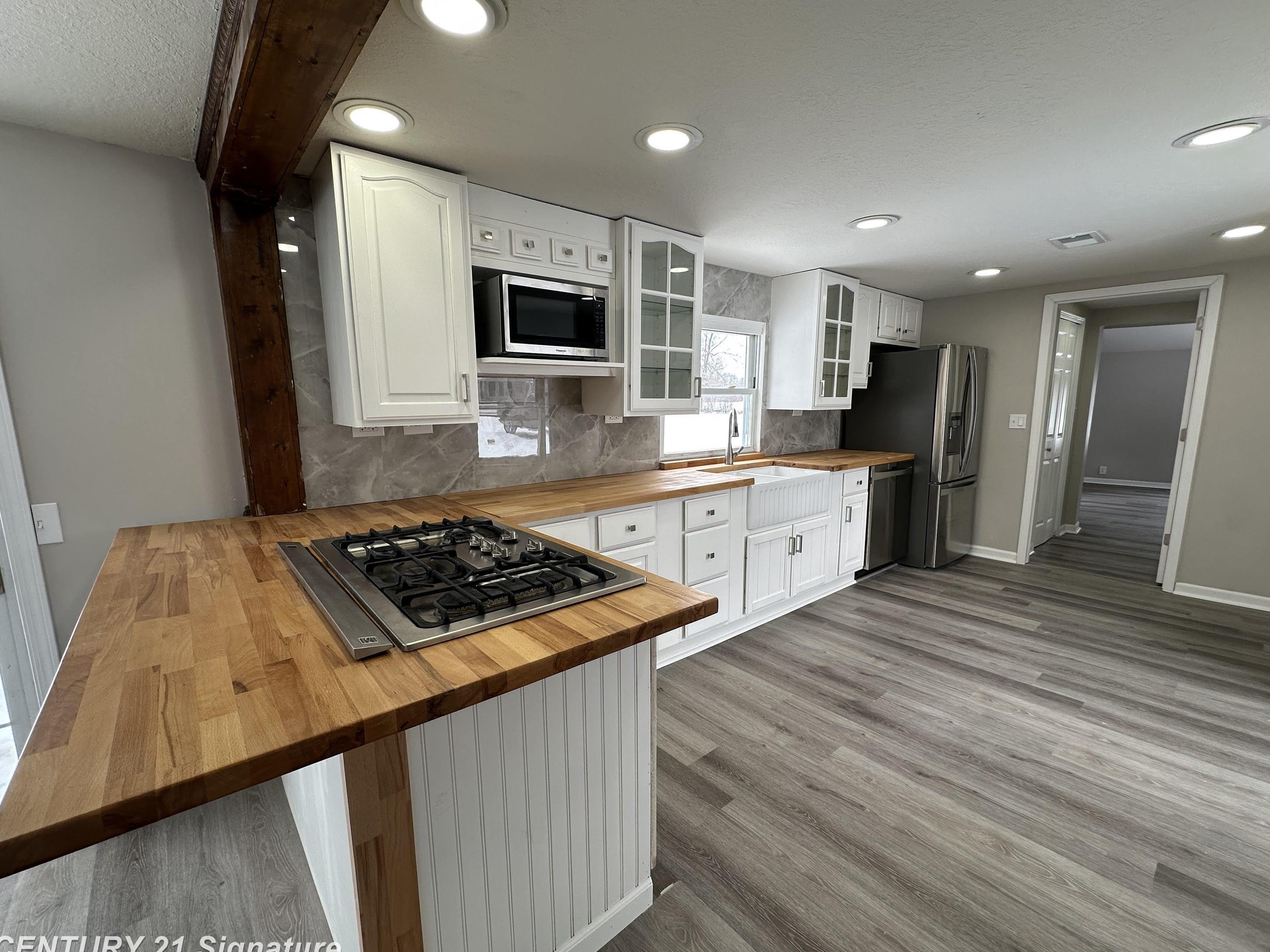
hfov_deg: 98.2
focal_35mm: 15
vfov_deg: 81.7
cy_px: 490
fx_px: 550
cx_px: 633
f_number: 2.2
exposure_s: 1/99
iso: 50
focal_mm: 2.22
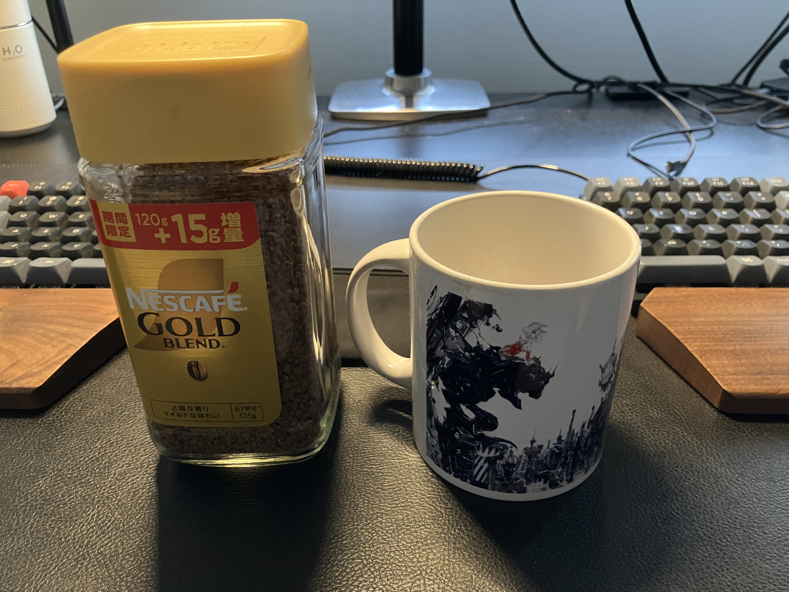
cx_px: 394
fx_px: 638
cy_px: 296
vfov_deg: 49.7
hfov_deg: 63.4
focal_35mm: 28
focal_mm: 3.99
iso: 640
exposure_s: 1/30
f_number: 1.8
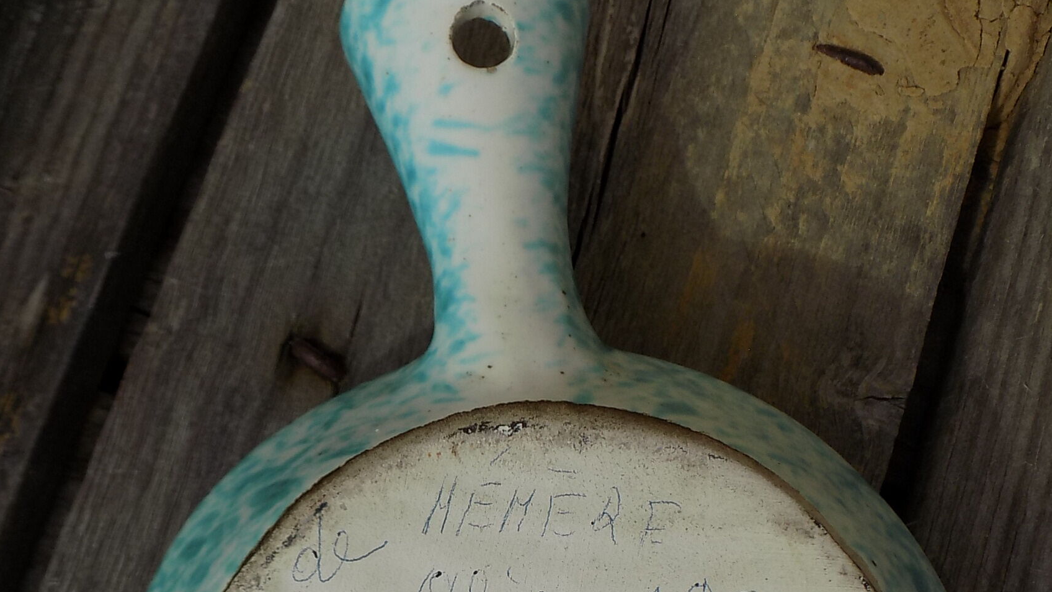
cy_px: 580
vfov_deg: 21.5
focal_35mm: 54
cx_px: 526
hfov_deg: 38.5
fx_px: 1506
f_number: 3.5
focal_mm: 6.6
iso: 80
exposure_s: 1/1250
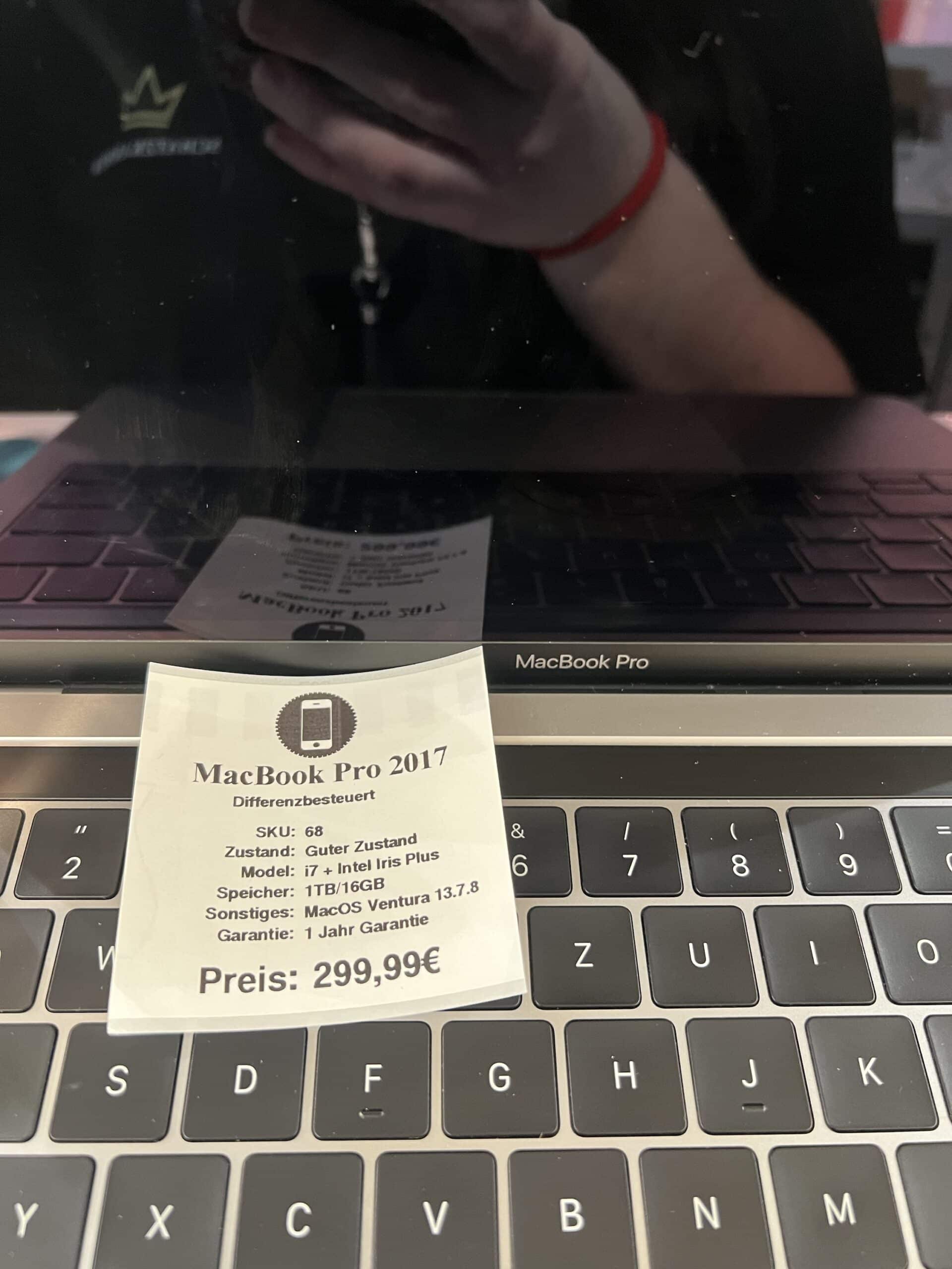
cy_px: 634
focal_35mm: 26
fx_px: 953
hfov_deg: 53.1
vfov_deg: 67.3
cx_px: 476
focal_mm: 5.7
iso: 400
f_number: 1.5
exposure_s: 1/50
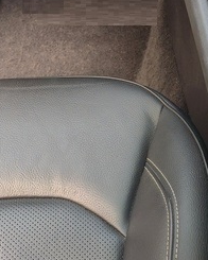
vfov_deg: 19.1
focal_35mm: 94
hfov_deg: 16.0
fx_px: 723
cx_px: 214
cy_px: -63
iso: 80
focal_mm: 6.3
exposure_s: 1/60
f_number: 1.7
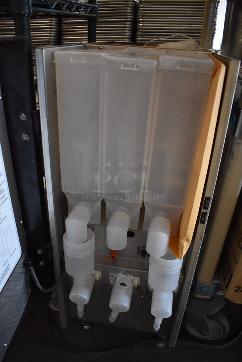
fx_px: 272
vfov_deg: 67.3
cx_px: 121
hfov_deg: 48.0
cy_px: 181
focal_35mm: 27
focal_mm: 18
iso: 3200
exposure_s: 1/125
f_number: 3.5
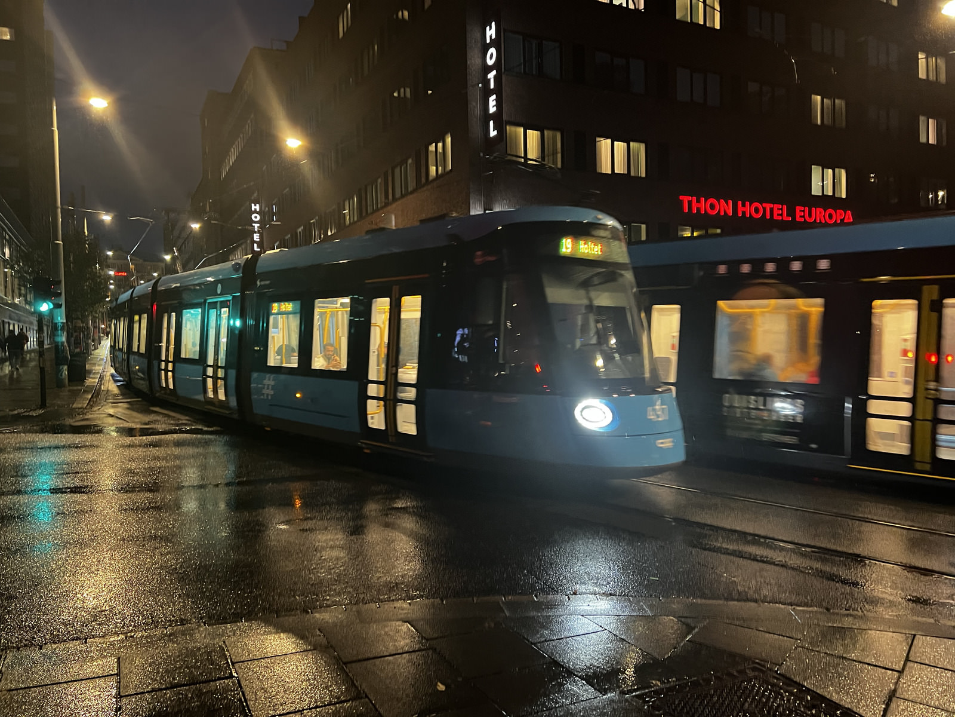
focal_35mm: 26
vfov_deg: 53.1
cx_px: 478
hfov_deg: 67.3
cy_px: 358
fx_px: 717
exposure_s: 1/33
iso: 400
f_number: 1.5
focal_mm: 5.7
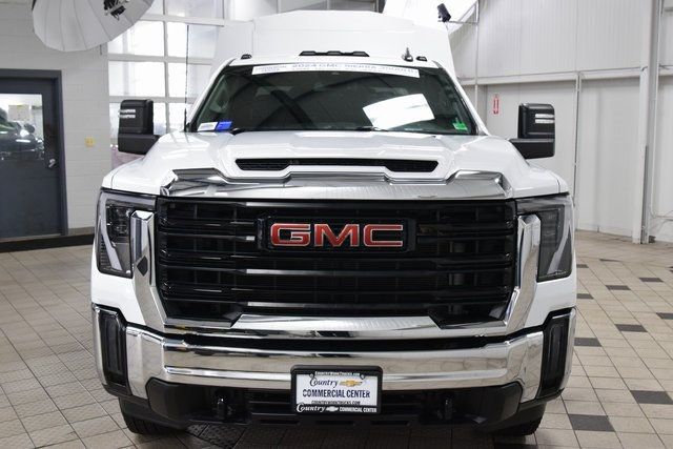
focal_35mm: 39
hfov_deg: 49.5
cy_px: 224
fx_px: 729
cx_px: 336
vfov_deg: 34.2
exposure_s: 1/60
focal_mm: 26
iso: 1600
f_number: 6.3
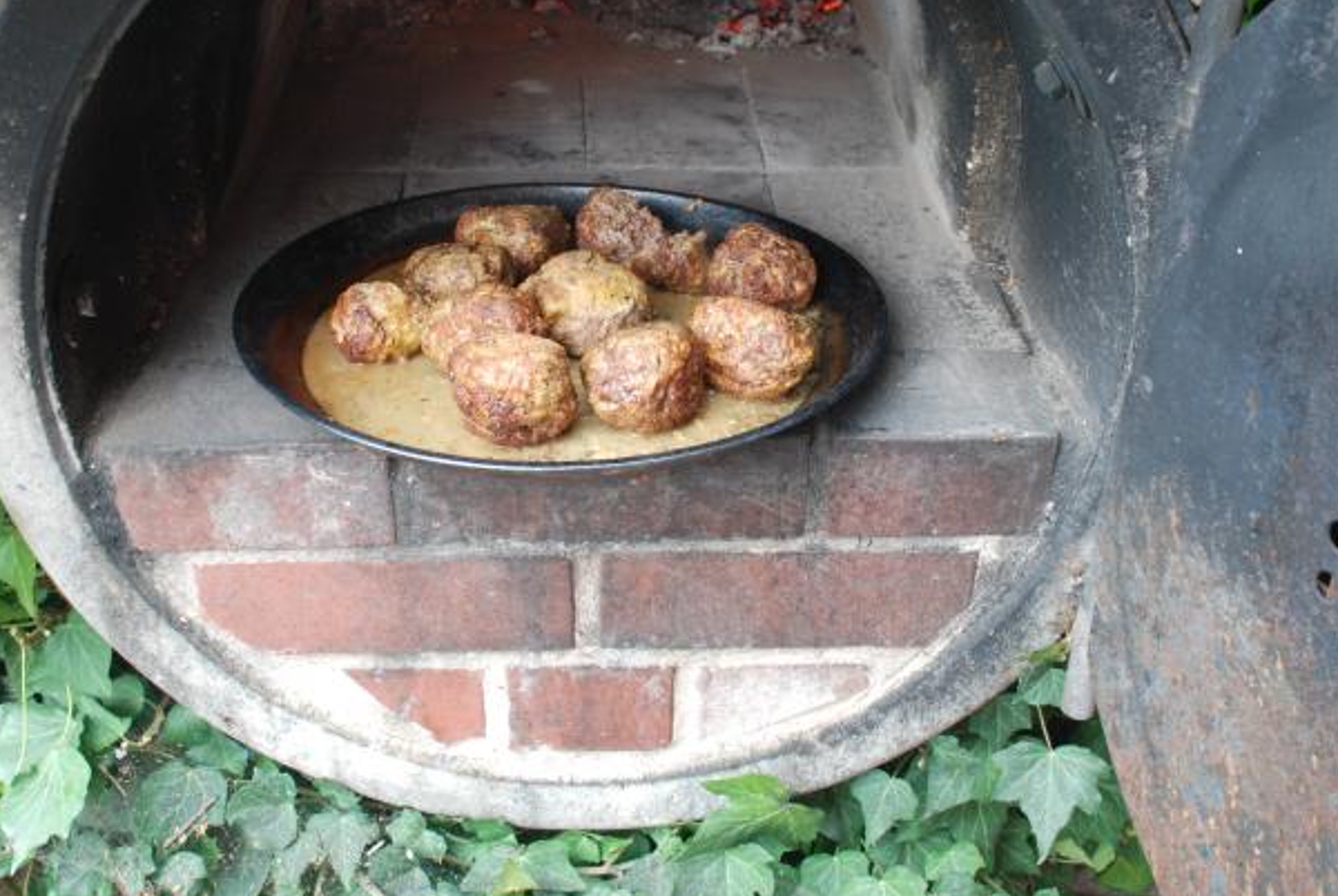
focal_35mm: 44
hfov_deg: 44.4
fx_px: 1638
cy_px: 374
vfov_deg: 30.6
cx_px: 636
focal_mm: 22
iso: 400
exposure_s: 1/60
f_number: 4
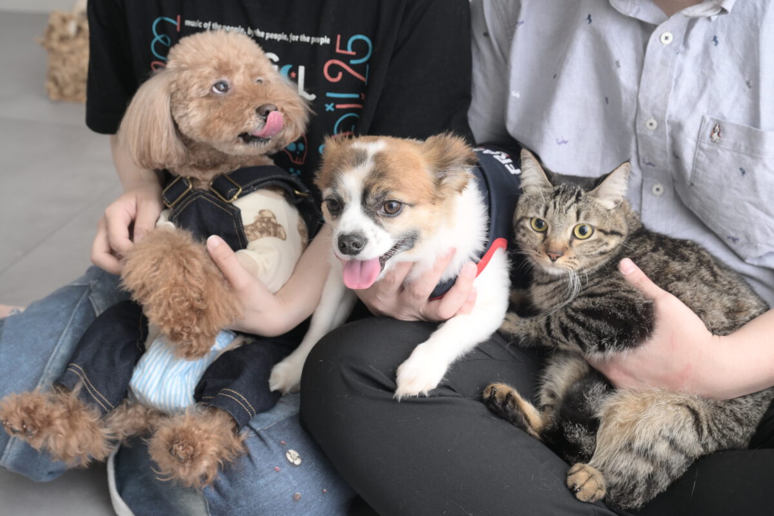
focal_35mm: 55
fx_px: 1182
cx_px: 387
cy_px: 258
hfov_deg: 36.2
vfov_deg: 24.6
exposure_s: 1/200
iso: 640
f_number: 7.1
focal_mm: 55
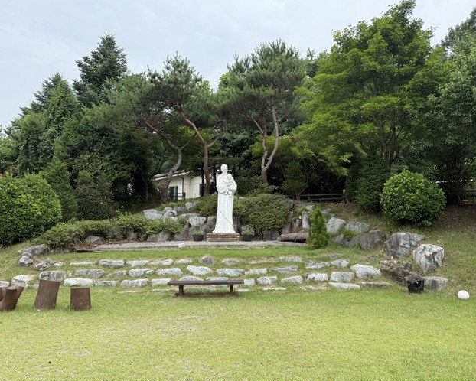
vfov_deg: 54.9
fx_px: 366
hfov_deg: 66.0
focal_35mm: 26
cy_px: 184
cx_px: 246
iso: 100
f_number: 1.78
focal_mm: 6.76
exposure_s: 1/2299
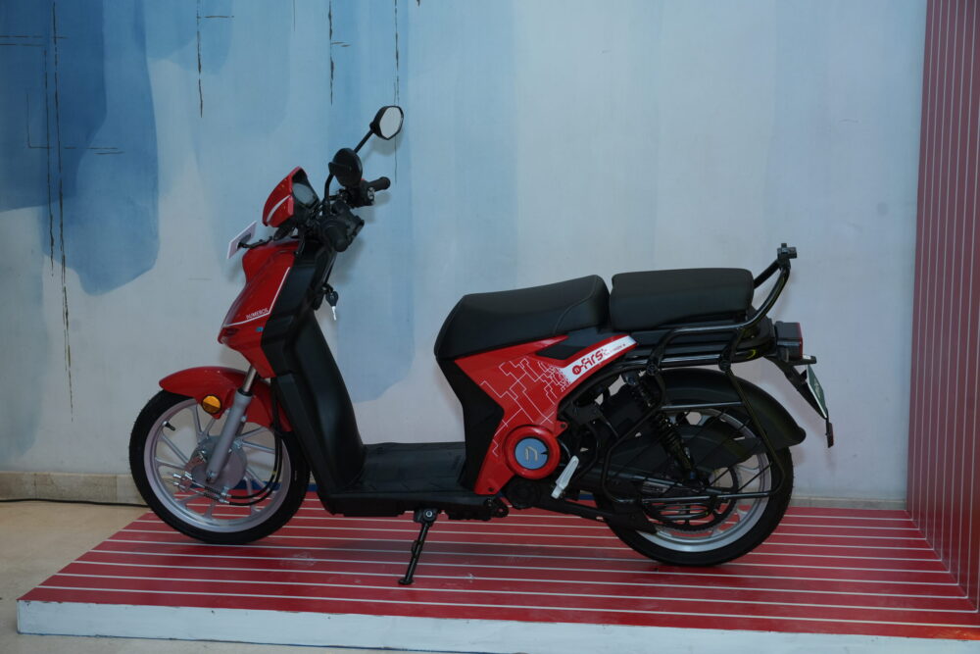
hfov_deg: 41.0
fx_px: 1312
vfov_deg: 28.0
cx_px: 490
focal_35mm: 48
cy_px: 327
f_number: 6.3
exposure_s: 1/200
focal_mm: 48.2
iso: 1250
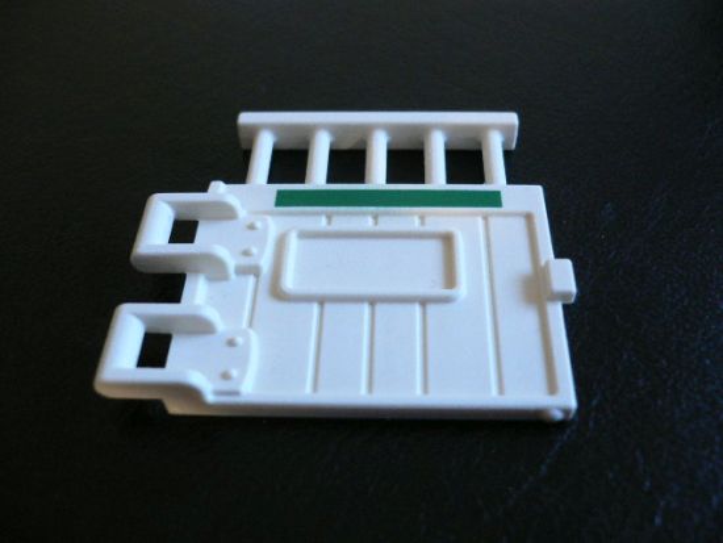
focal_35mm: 35
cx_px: 362
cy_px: 272
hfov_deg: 52.6
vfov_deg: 40.7
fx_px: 731
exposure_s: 1/10
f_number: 2.8
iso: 200
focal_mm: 5.8
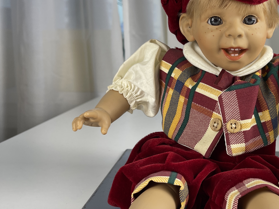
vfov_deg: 31.5
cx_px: 203
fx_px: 371
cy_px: 105
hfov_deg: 40.3
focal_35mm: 46
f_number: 1.6
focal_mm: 5.1
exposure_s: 1/100
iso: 50
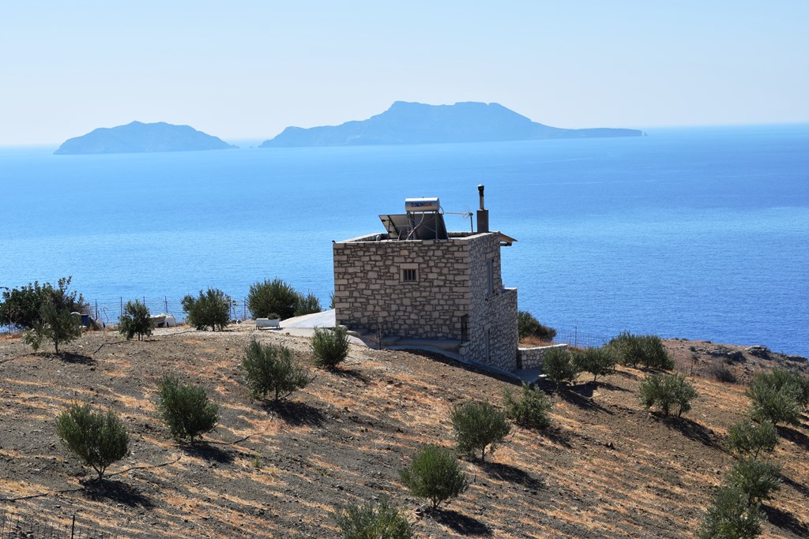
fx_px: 1854
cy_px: 270
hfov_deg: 24.6
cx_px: 404
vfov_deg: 16.6
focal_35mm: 82
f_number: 10
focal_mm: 55
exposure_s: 1/400
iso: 200
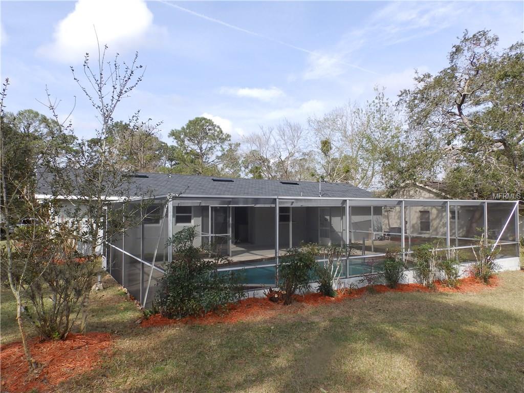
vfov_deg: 61.1
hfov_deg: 76.4
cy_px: 196
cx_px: 262
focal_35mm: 22
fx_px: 333
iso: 80
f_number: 4.5
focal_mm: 4
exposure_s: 1/400
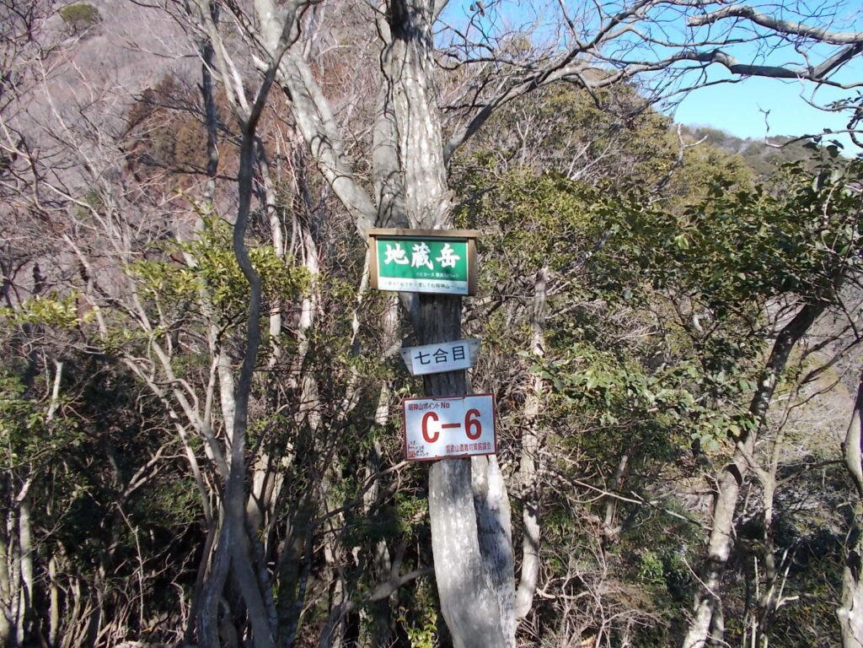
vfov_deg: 53.1
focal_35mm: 26
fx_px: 648
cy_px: 324
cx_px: 432
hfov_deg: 67.3
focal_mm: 4.6
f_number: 3.2
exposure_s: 1/320
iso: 80
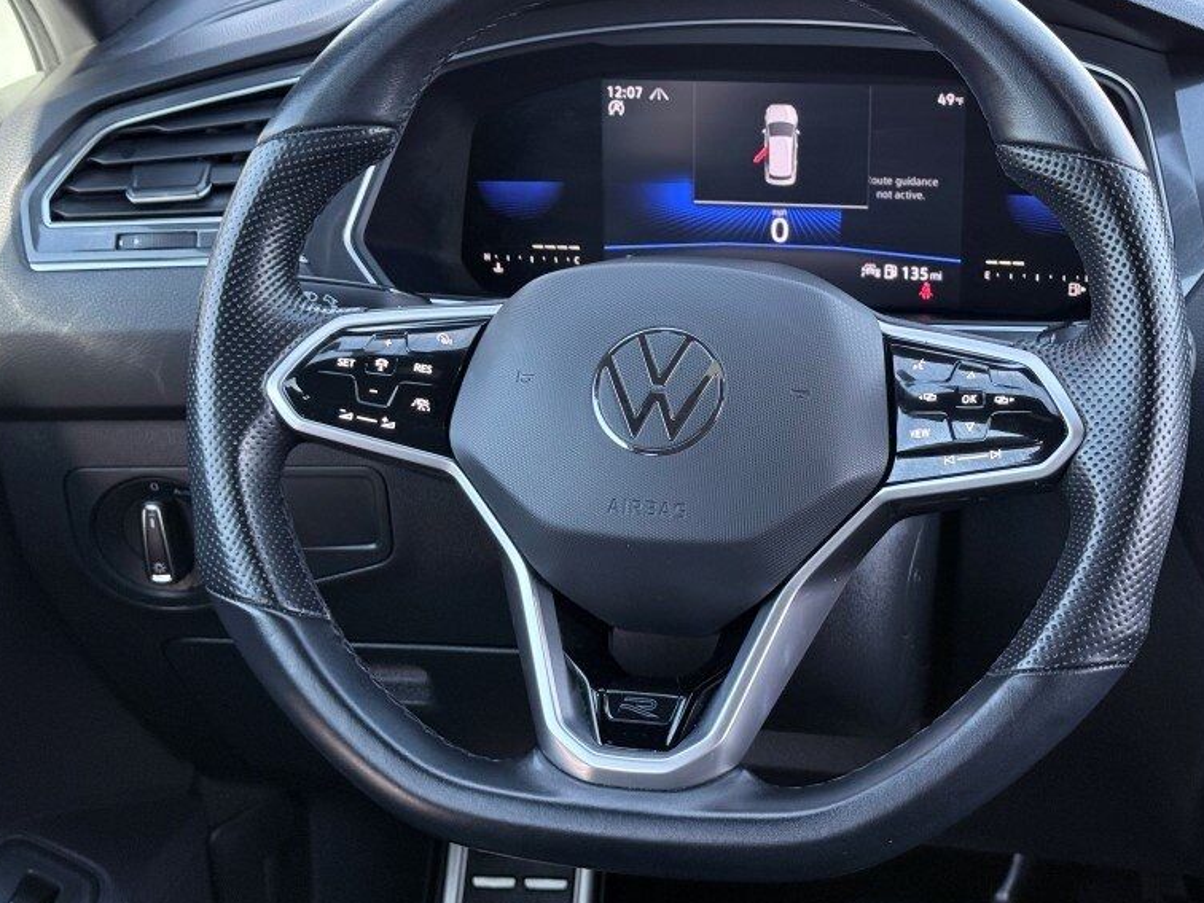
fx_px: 2261
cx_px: 651
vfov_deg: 22.6
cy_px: 379
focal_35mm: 65
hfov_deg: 29.8
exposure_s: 1/134
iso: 80
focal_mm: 6.76
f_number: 1.78
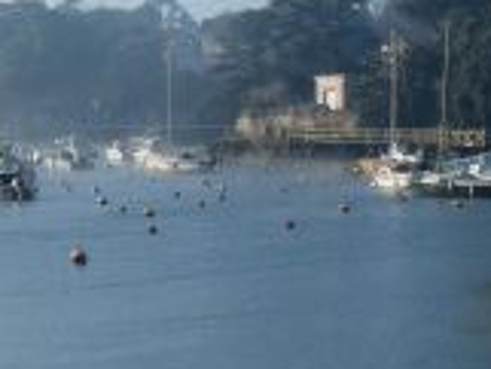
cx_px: 271
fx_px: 2200
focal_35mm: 155
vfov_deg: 9.6
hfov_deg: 12.7
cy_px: 154
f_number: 4
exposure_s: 1/1000
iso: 100
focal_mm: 9.1
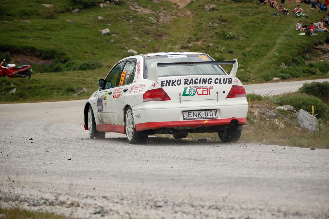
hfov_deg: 16.1
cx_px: 164
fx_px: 1164
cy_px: 110
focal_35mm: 128
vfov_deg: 10.7
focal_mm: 85
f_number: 4.5
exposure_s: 1/1000
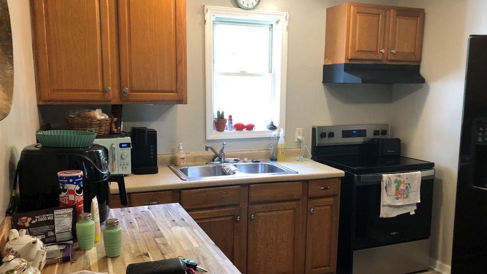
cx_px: 244
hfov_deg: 62.6
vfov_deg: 37.7
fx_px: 400
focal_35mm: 31
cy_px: 150
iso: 40
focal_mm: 3.99
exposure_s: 1/20
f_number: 1.8
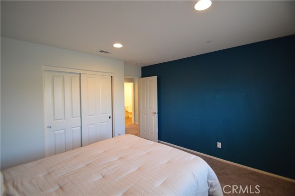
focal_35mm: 15
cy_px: 98
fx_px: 123
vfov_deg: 77.2
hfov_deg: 100.5
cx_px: 148
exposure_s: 1/60
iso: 1800
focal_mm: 10
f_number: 3.5
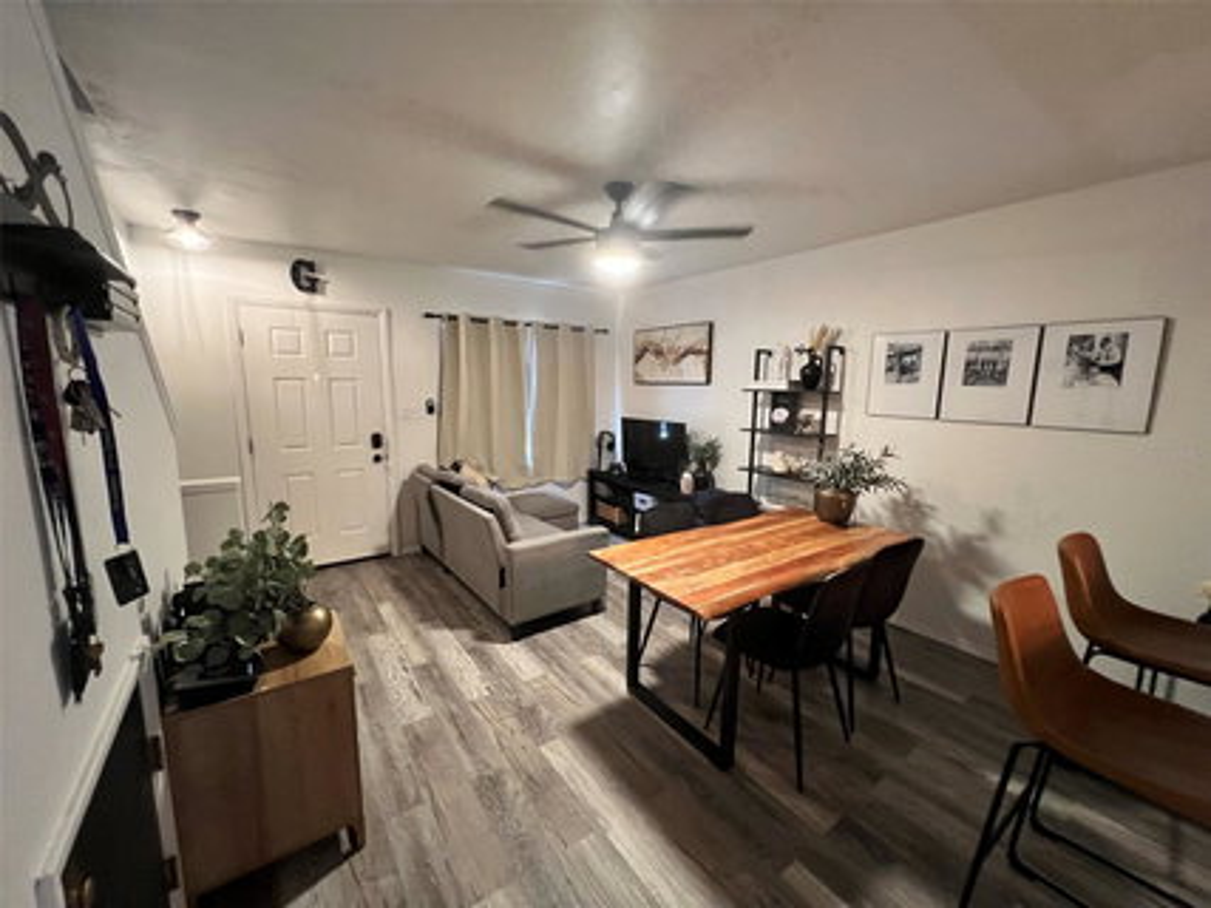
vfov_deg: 89.9
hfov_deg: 106.2
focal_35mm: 13
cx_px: 606
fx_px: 455
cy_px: 454
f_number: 1.8
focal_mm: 1.57
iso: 800
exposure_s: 1/60
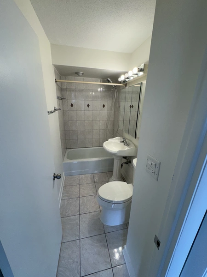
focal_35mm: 14
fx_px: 112
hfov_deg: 85.7
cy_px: 138
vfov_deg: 102.1
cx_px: 104
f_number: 2.2
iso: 100
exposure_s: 1/120
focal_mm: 2.22
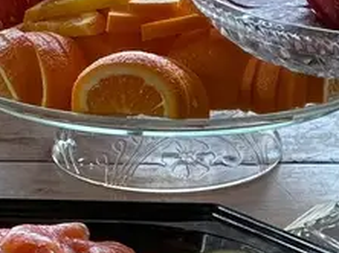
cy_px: -29
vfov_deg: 5.7
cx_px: 670
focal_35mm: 260
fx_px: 2543
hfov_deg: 7.3
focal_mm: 6.86
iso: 40
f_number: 1.78
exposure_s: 1/100
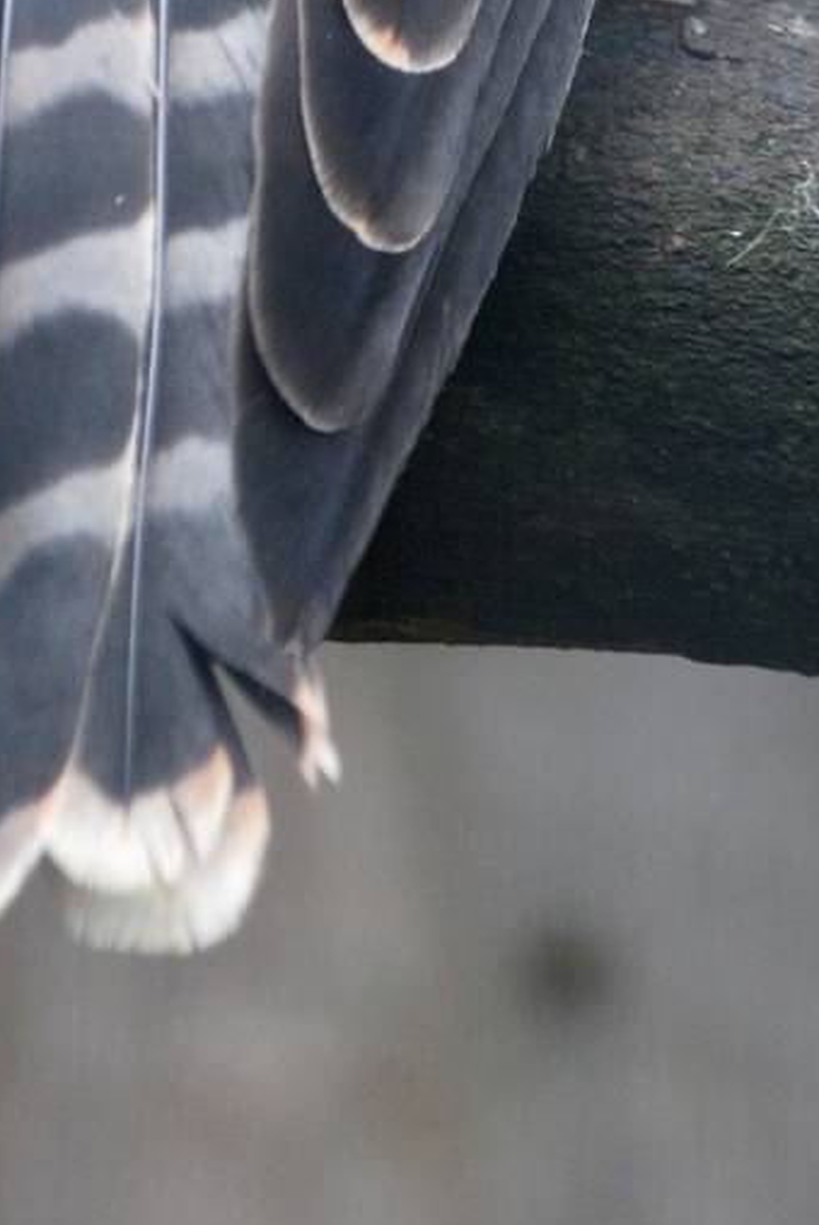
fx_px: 24177
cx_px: 381
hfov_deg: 1.9
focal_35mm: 710
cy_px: -657
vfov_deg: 2.9
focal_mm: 150
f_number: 4.5
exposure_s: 1/100
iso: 400
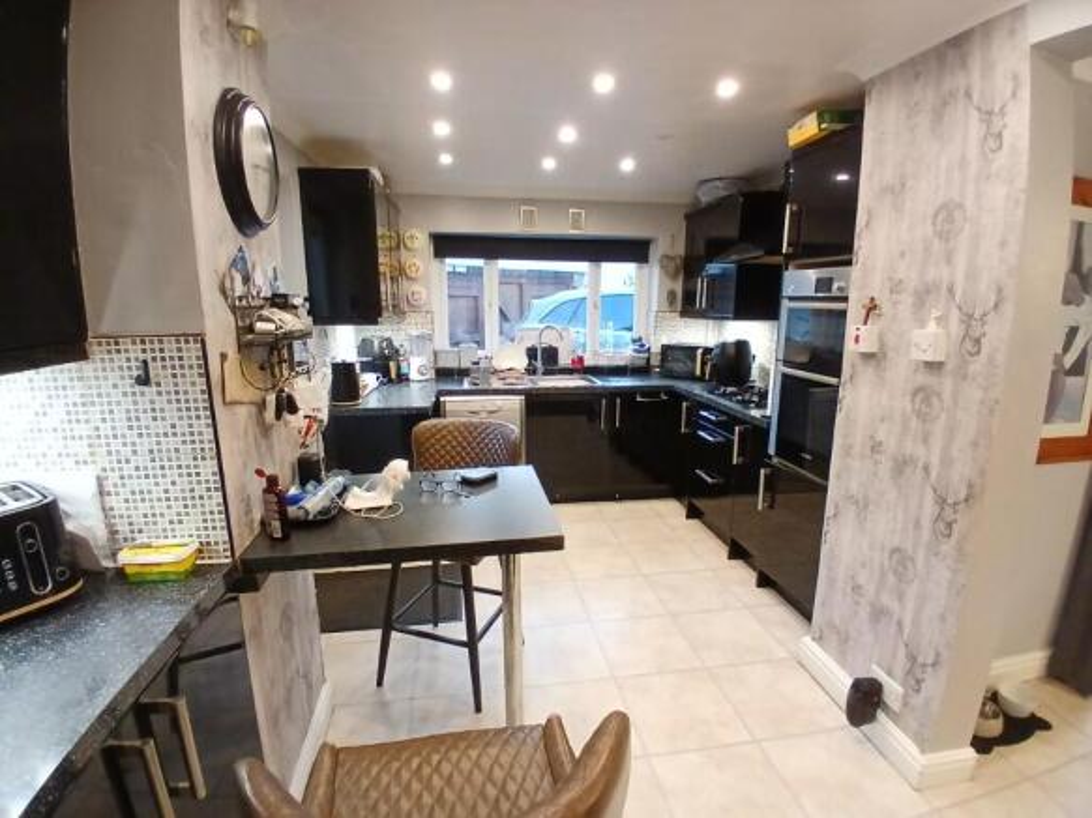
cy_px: 409
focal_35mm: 17
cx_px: 546
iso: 320
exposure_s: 1/33.3
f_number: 2.2
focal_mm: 1.4
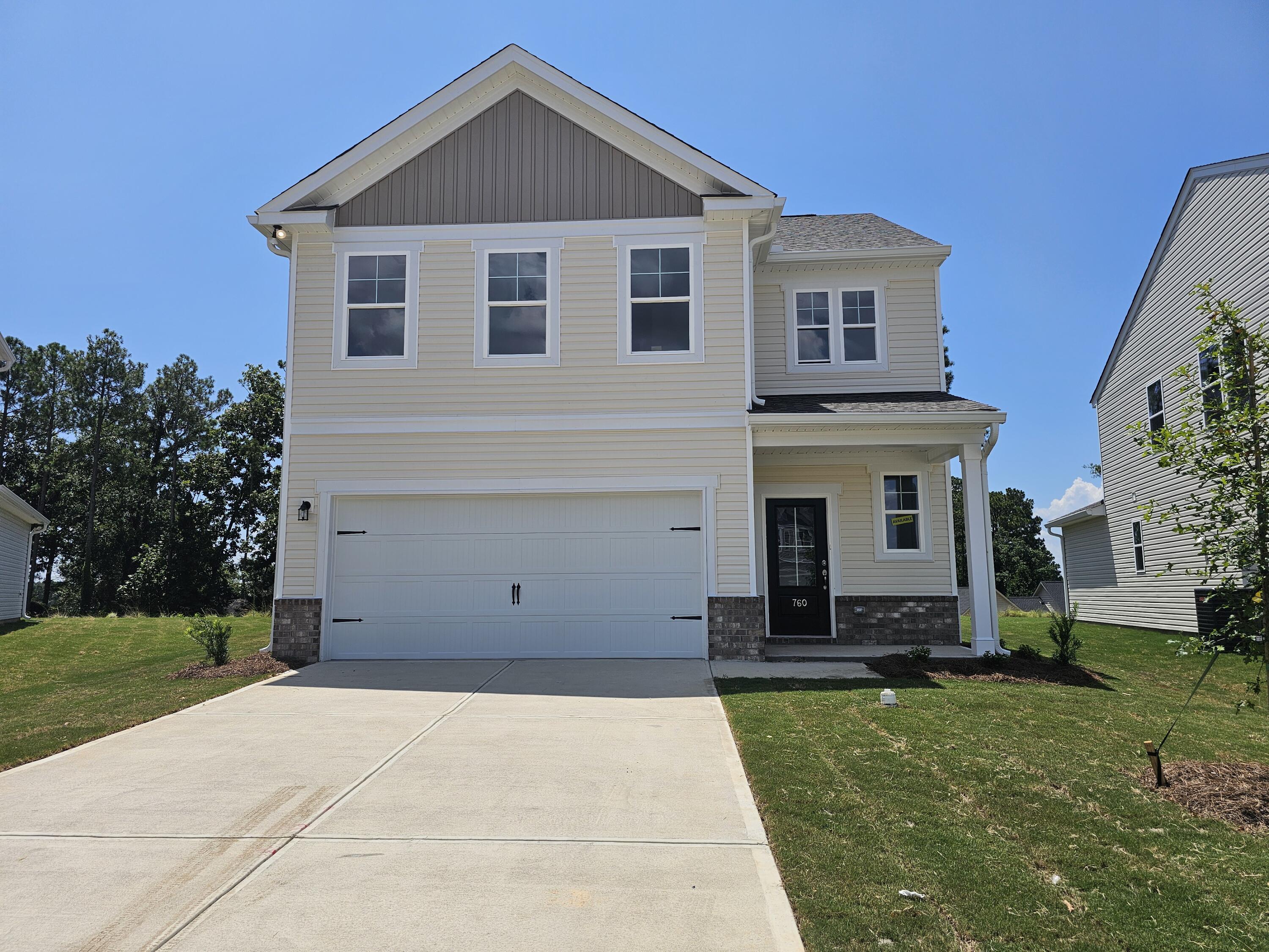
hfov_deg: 73.9
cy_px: 476
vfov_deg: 58.9
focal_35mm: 23
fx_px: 843
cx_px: 634
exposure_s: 1/1399
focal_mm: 6.3
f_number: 1.7
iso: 10
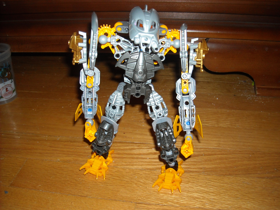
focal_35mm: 35
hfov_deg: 52.6
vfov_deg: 40.7
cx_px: 140
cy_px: 105
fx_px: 283
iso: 200
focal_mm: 5.7
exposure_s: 1/60
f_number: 2.8
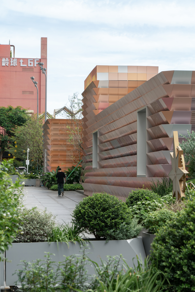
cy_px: 146
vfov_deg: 19.5
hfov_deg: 13.0
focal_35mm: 105
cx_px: 98
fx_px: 853
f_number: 11
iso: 100
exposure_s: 1/25
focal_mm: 105
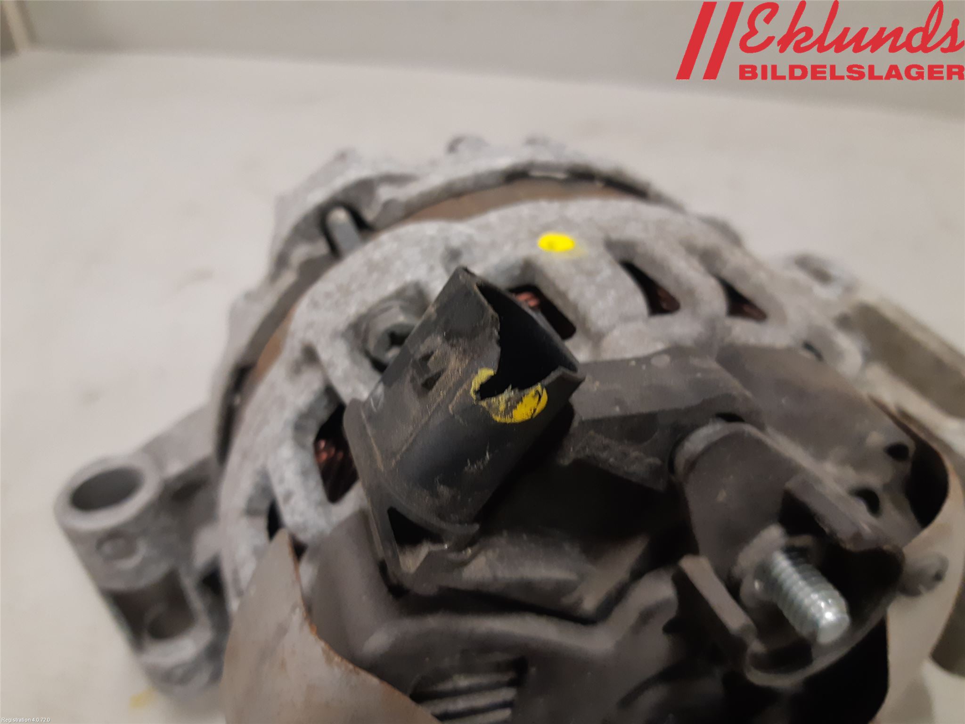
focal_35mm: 26
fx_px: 725
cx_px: 482
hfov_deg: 67.3
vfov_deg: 53.1
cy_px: 362
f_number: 1.7
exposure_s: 1/50
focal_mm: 3.93
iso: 200
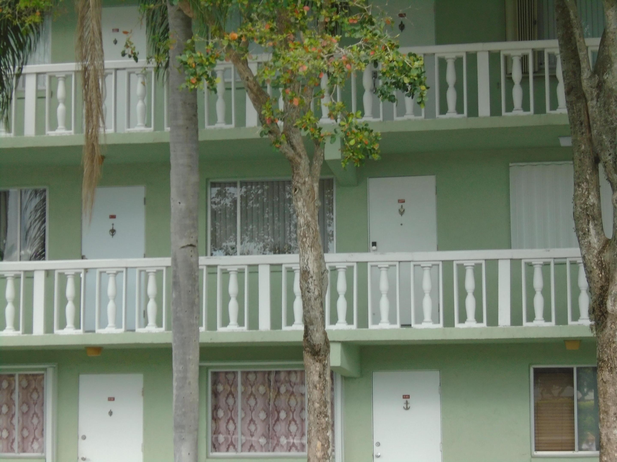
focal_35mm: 93
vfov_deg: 15.9
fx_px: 1658
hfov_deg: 21.1
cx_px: 308
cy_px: 231
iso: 200
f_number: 5.1
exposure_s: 1/125
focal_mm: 16.4
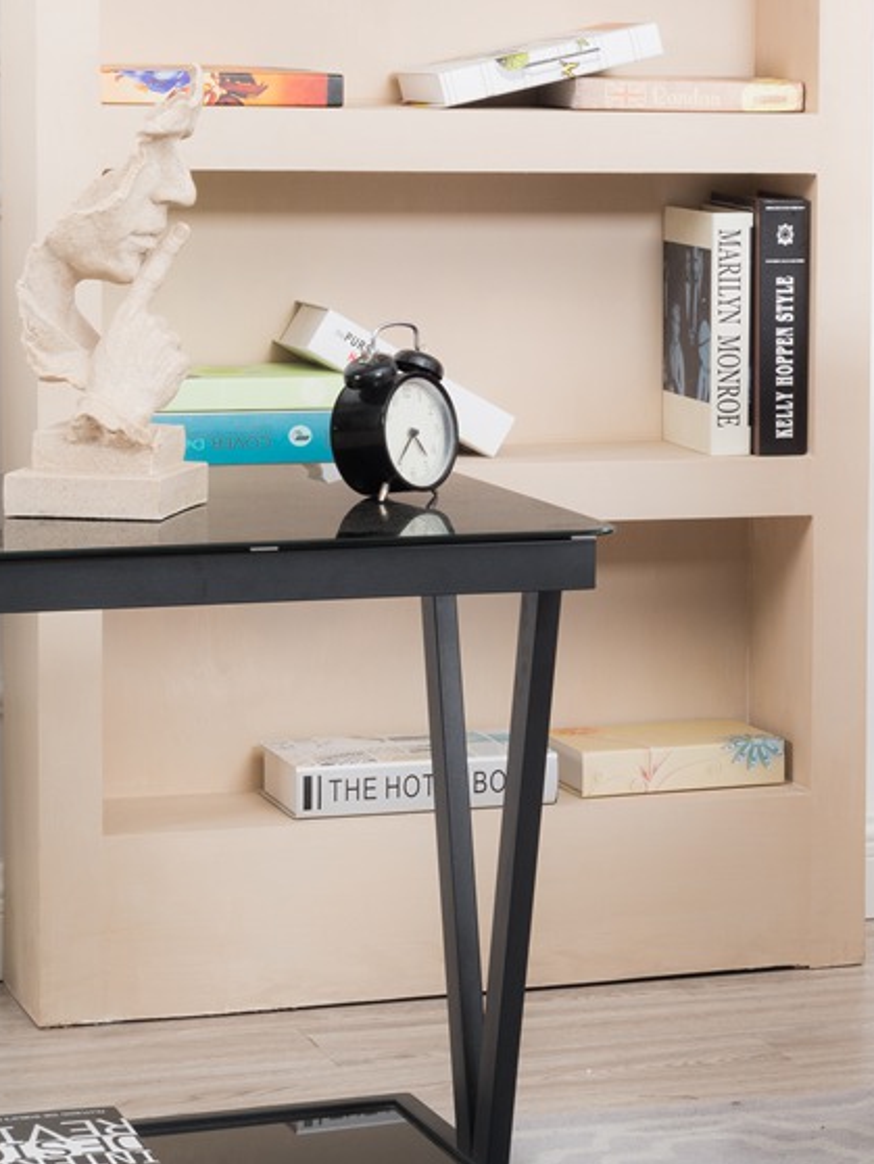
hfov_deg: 11.4
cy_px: 392
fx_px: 4171
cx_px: 1379
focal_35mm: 124
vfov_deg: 15.9
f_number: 14
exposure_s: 1/125
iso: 200
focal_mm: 45
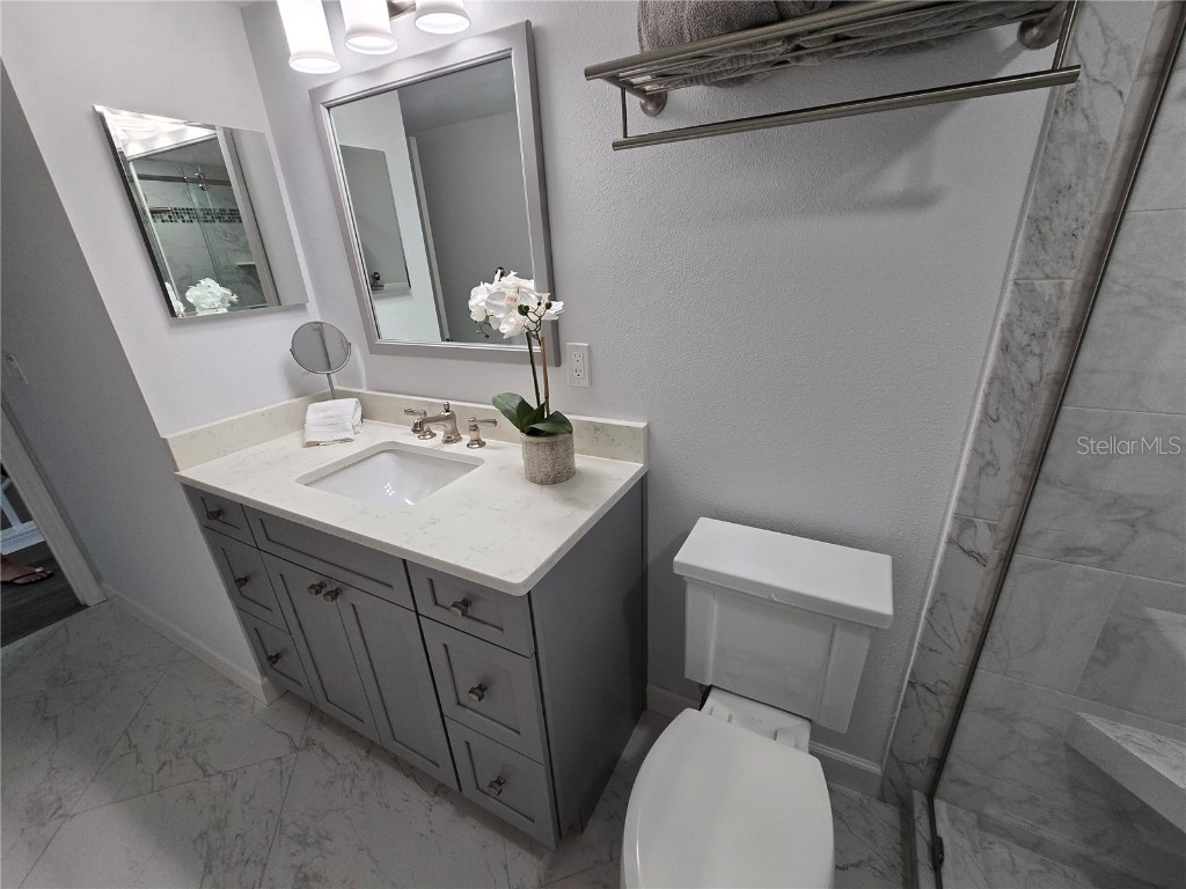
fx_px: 445
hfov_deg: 106.2
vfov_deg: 89.9
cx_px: 593
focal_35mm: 13
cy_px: 444
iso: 100
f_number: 2.2
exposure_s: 1/120
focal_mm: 2.2
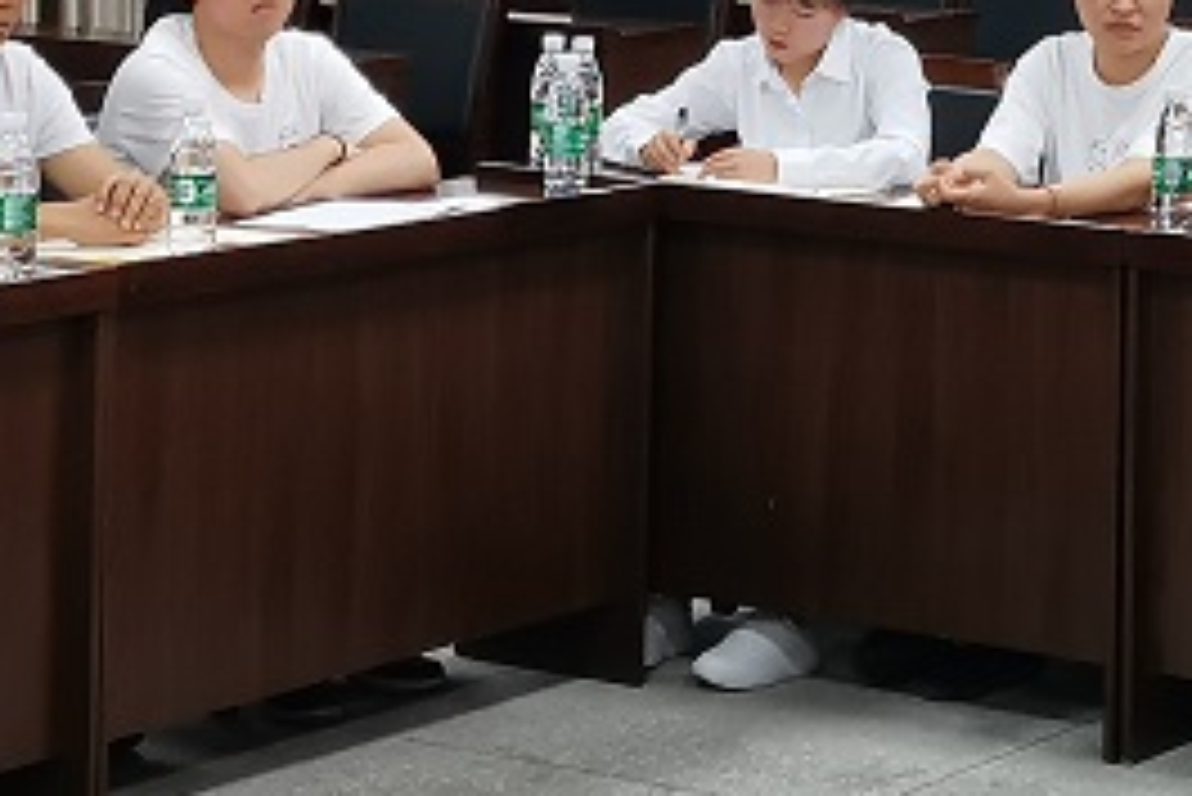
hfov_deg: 15.0
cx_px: 1030
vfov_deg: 9.9
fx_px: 4472
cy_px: -319
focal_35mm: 135
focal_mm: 4.66
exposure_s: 1/100
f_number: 1.4
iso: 160
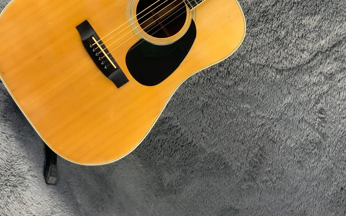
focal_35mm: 51
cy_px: 2
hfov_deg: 39.5
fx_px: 481
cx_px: 194
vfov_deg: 24.2
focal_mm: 3
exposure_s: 1/60
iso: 125
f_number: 1.8
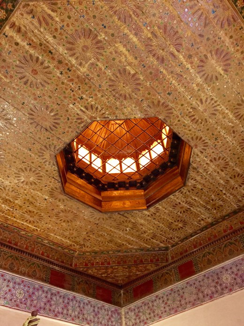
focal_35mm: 29
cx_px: 122
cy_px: 163
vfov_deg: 61.7
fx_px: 272
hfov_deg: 48.2
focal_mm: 4.15
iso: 500
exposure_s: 1/15
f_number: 2.2
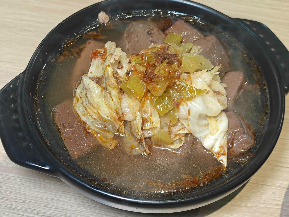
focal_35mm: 46
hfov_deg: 41.2
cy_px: 108
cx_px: 144
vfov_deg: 31.5
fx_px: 384
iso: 500
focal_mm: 8.72
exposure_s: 1/120
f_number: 2.8
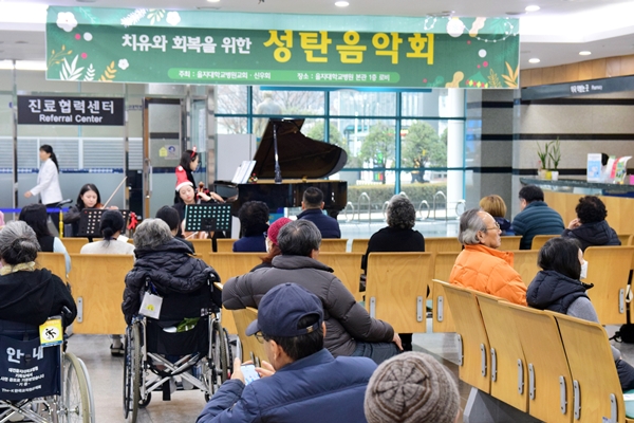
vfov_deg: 22.6
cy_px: 212
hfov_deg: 33.4
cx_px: 317
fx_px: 1057
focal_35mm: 60
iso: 1250
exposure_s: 1/80
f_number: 4.5
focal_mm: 40
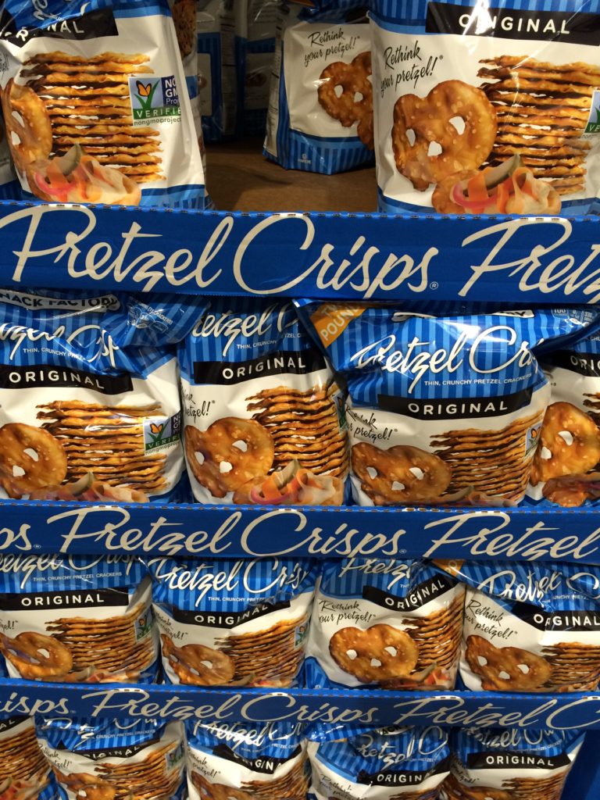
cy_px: 400
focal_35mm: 29
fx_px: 670
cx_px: 300
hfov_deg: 48.2
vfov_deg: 61.7
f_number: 2.2
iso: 125
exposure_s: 1/30
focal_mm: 4.15
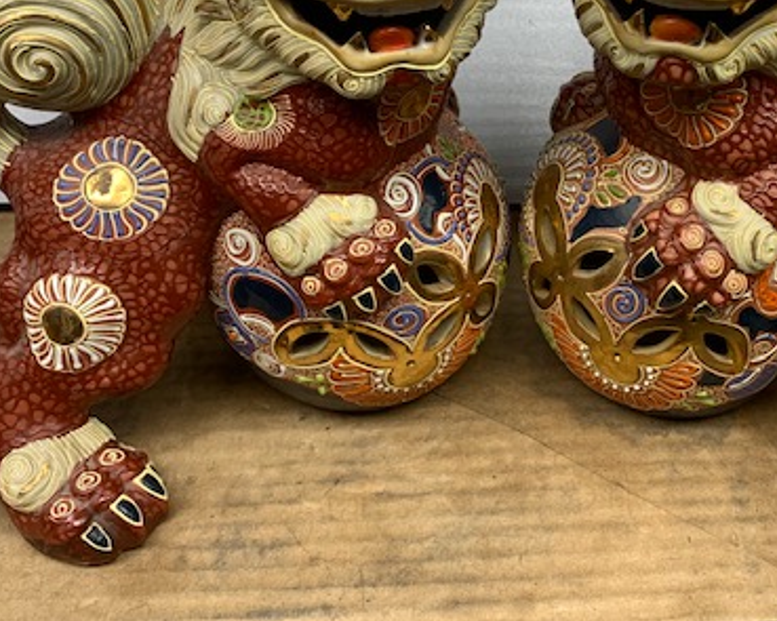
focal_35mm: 44
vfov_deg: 33.7
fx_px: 1012
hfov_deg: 41.5
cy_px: 187
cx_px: 520
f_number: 1.8
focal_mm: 4.25
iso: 32
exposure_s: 1/120
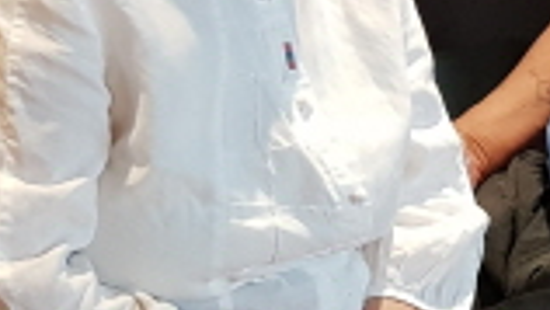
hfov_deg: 16.5
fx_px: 1882
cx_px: 136
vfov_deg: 9.1
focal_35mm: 129
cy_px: -174
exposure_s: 1/30
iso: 250
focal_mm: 4.3
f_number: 1.7
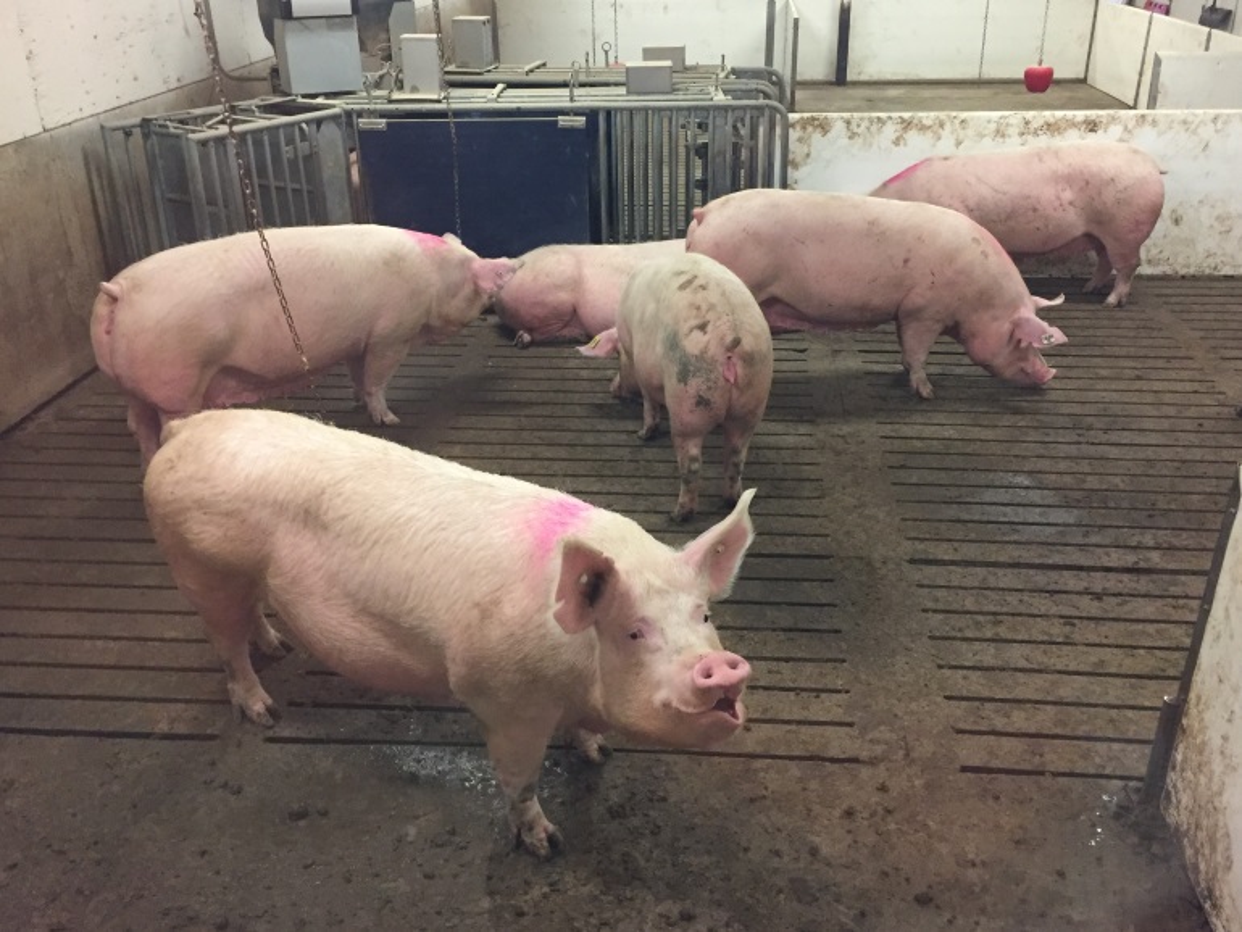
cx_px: 621
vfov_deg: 48.3
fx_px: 1041
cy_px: 466
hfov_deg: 61.6
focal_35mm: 29
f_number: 2.2
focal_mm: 4.15
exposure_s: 1/30
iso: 160
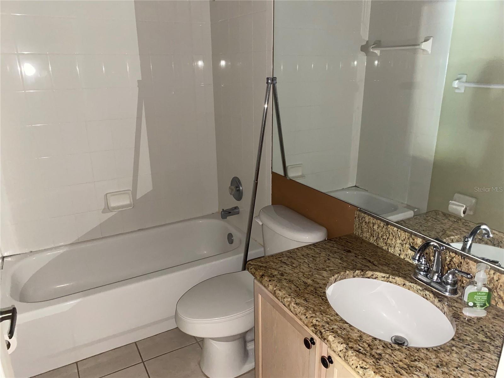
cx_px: 252
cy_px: 189
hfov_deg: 67.3
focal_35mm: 26
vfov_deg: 53.1
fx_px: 379
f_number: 1.8
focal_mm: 4.25
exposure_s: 1/4
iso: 160
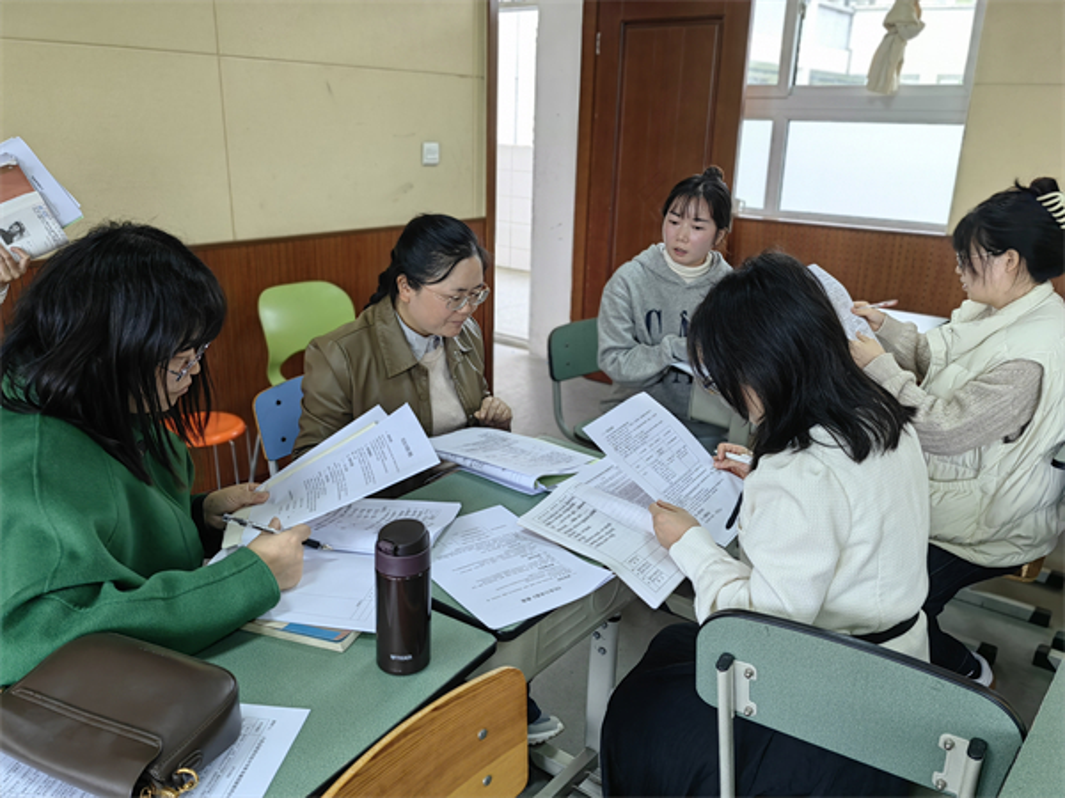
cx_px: 532
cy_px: 399
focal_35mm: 27
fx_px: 831
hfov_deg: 65.3
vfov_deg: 51.4
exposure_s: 1/100
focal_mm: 5.54
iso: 100
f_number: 1.8
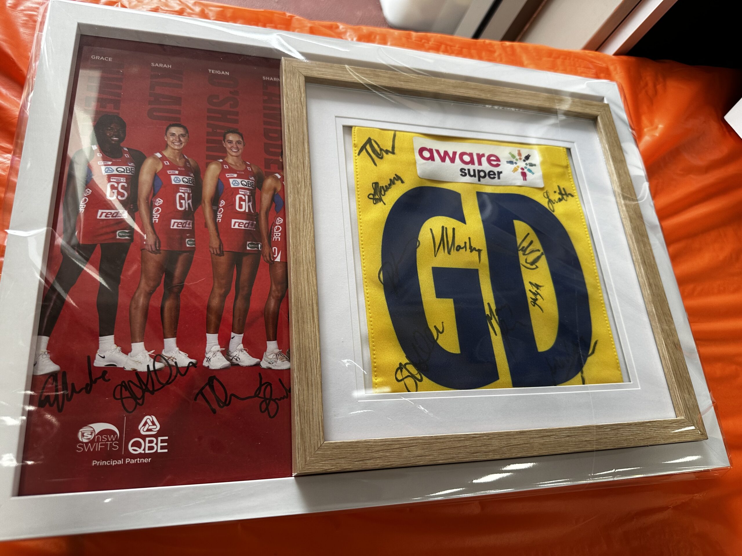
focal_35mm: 24
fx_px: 514
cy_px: 278
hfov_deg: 71.6
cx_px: 371
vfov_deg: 56.8
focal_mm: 6.86
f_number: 1.78
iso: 125
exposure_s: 1/121
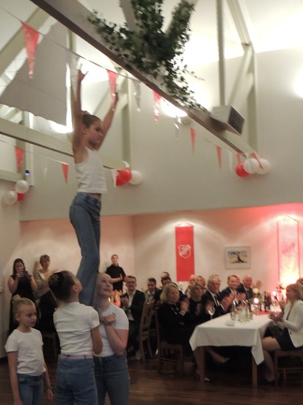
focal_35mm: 48
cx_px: 96
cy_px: 263
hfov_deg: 30.0
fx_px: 561
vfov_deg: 39.3
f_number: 3.3
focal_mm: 6.2
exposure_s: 1/10
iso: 800
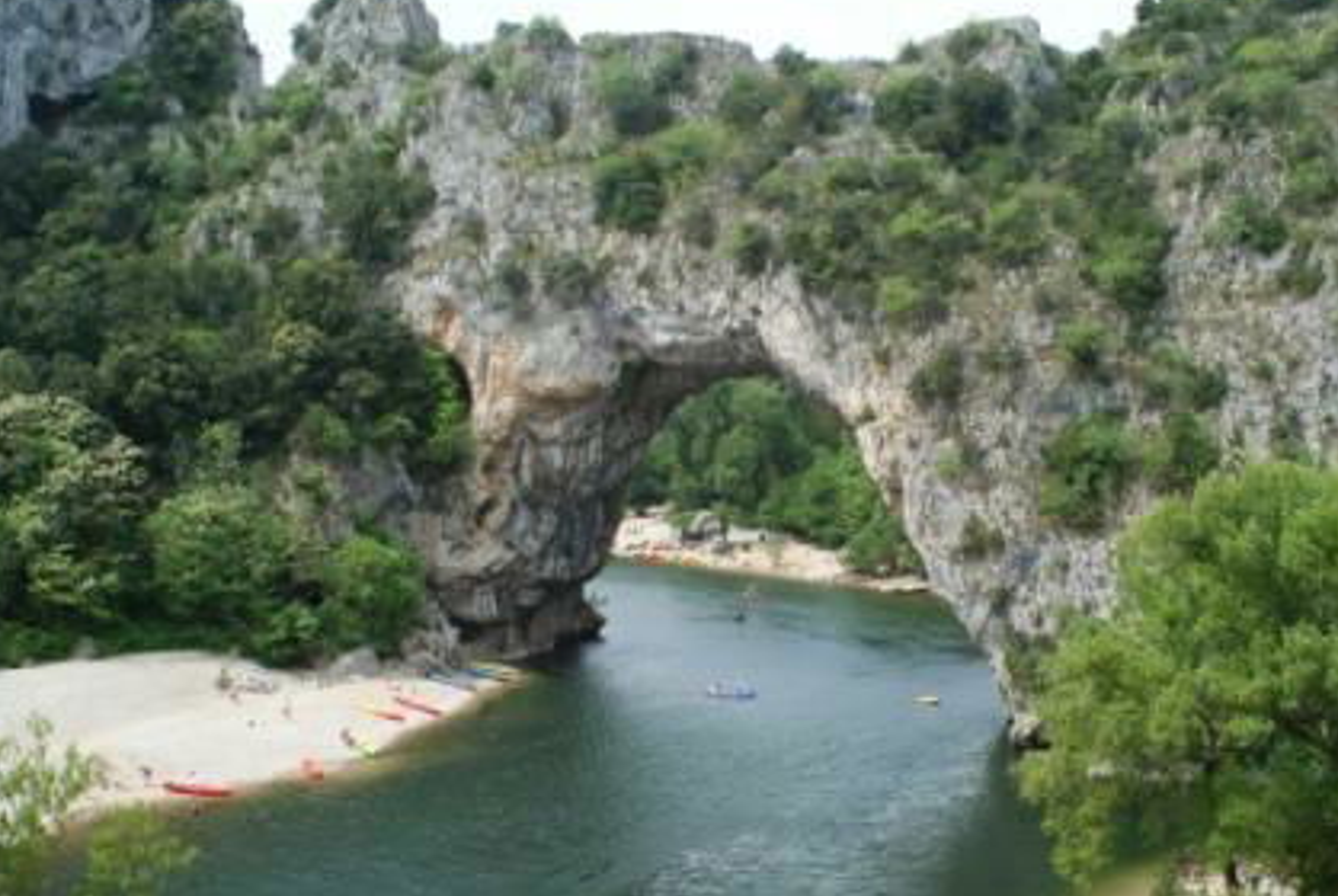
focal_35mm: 45
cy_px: 432
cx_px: 682
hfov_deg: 43.5
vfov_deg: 30.0
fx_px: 1675
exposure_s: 1/80
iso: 100
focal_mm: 28
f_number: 9
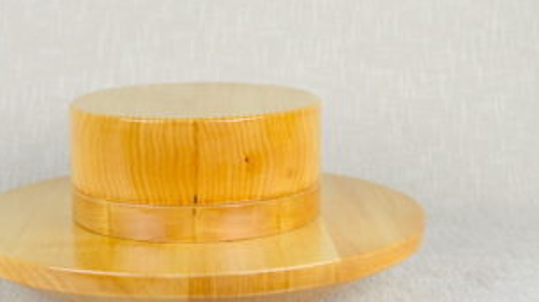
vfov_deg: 23.0
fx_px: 743
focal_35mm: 52
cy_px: 173
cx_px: 180
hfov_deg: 39.4
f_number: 4.2
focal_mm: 24
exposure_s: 1/80
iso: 100
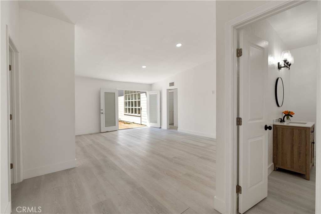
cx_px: 160
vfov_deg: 72.1
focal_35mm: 16
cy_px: 107
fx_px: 147
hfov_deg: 95.0
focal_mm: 16.5
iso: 800
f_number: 9
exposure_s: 1/20
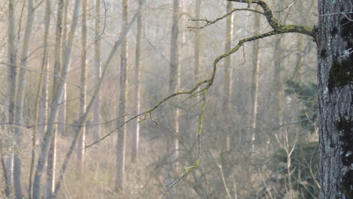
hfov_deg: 9.2
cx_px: 155
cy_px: 169
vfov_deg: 5.2
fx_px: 2200
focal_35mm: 235
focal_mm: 24
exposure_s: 1/125
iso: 200
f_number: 4.3
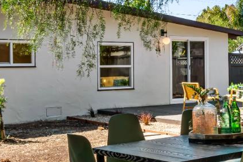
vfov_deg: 18.4
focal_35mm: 74
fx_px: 499
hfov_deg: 26.9
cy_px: 59
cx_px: 192
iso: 320
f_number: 16
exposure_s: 1/60
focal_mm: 21
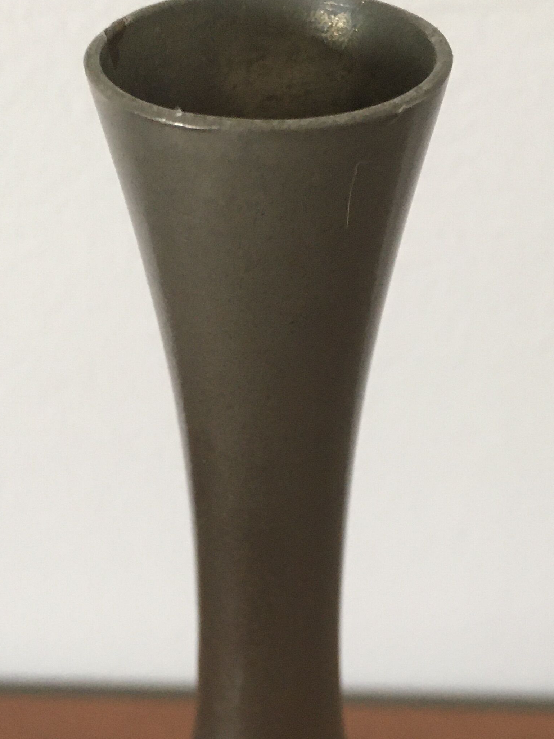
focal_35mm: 57
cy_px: 465
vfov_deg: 33.6
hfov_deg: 25.6
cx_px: 242
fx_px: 1216
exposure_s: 1/33
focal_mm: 4.15
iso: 160
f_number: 2.2
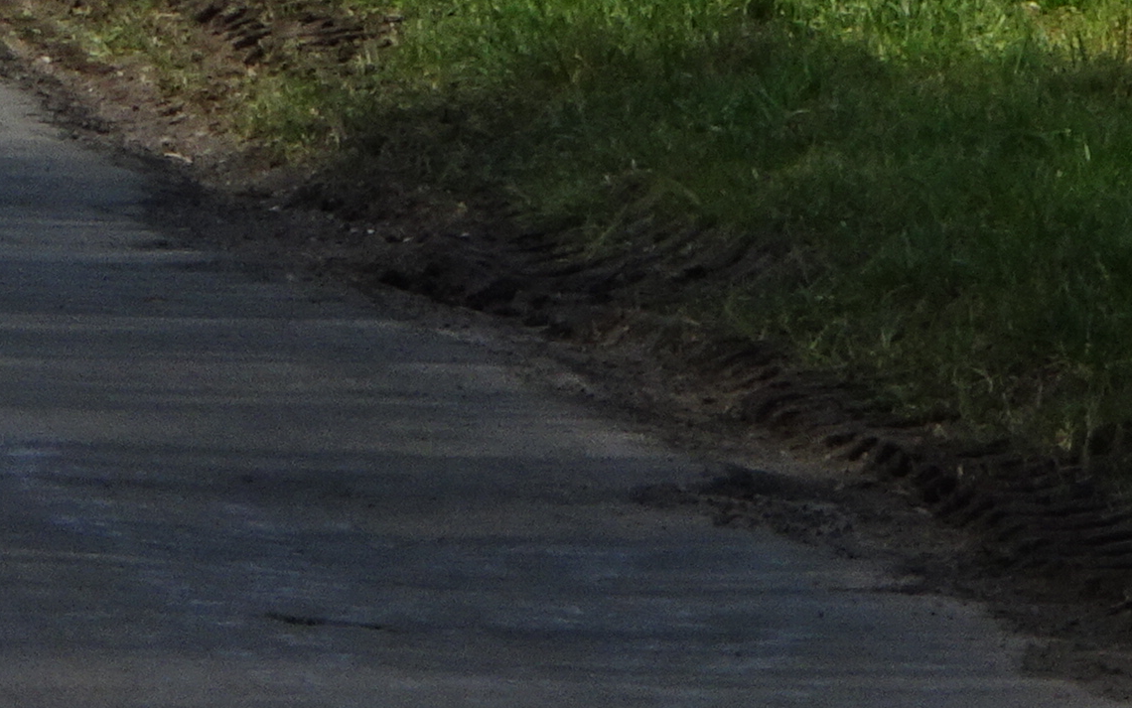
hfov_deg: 2.4
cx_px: -139
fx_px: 27247
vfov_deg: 1.5
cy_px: -717
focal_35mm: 883
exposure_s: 1/250
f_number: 6.3
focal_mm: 33.17
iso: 80
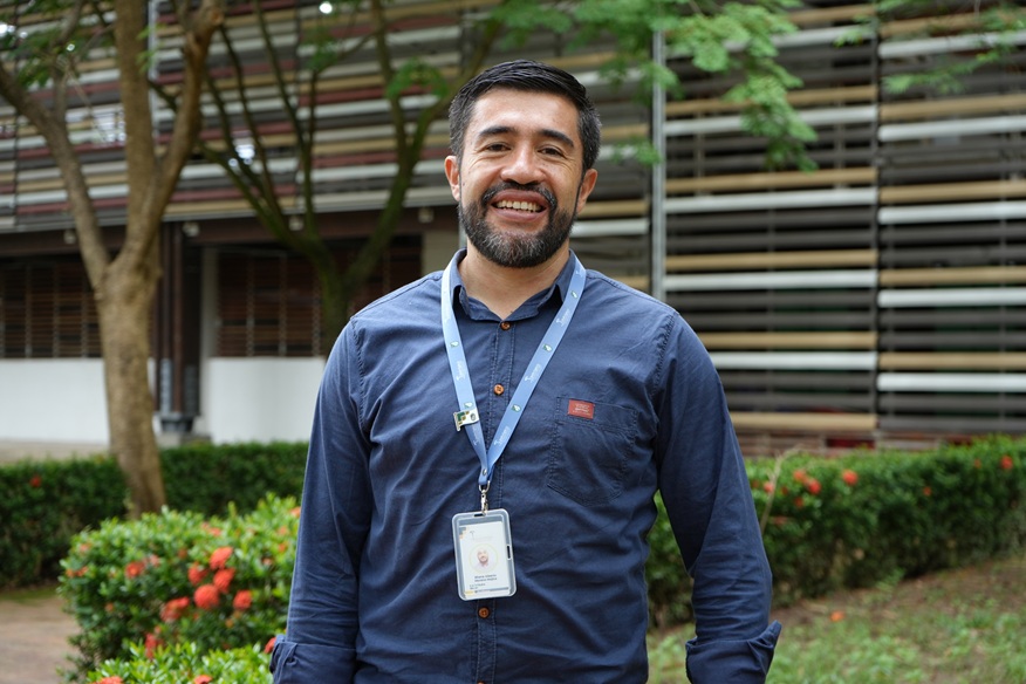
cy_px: 342
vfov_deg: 20.3
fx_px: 1909
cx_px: 513
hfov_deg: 30.1
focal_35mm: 67
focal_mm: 67
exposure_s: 1/160
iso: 400
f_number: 5.6
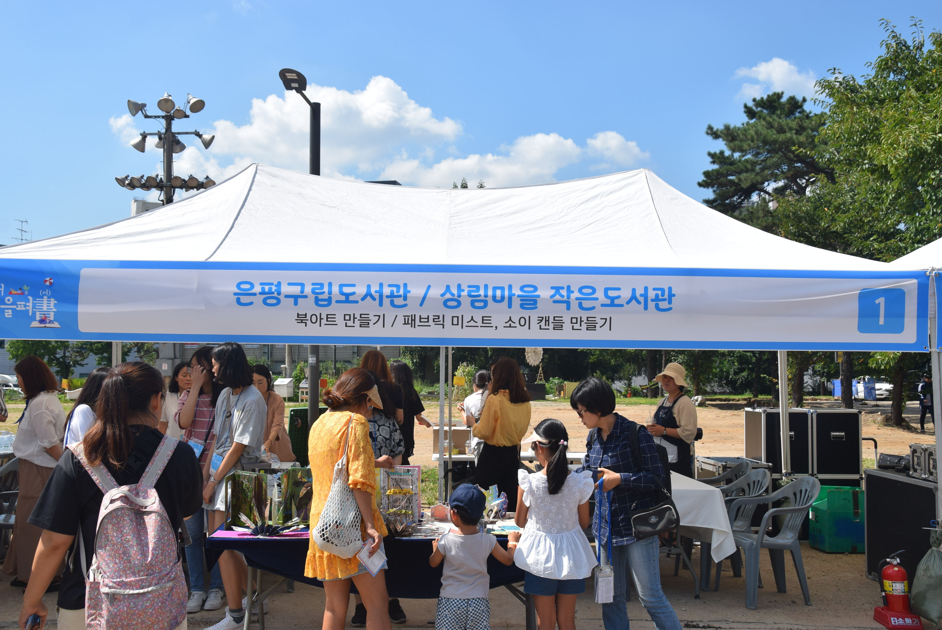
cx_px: 471
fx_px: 1021
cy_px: 315
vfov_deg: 34.3
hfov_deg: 49.5
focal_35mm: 39
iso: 200
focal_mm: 26
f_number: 10
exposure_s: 1/400
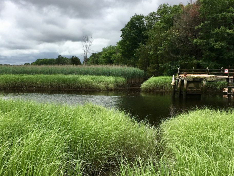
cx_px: 100
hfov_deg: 47.7
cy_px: 100
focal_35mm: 39
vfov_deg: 36.8
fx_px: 264
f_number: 2.2
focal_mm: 4.15
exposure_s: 1/1538
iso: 25
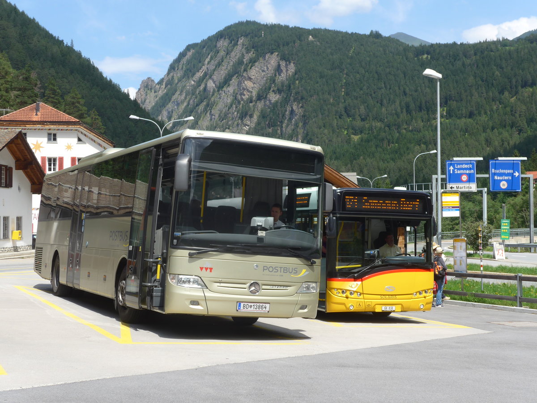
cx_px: 268
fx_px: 853
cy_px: 202
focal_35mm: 55
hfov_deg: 34.9
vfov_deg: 26.6
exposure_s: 1/800
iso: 80
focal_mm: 11.3
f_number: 3.4
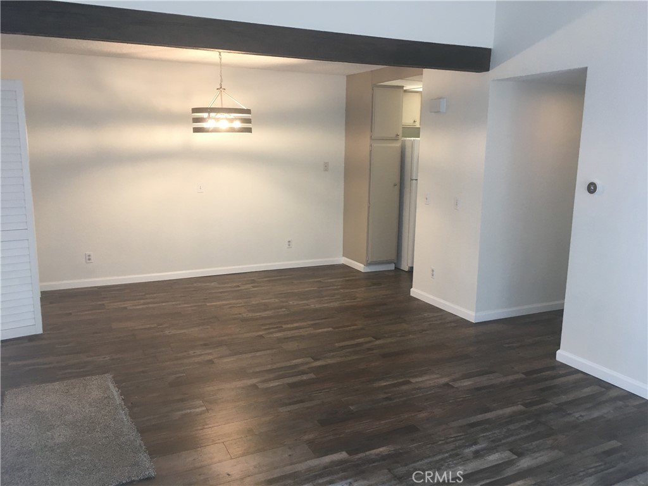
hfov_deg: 61.7
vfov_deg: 48.2
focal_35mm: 29
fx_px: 543
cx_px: 324
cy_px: 243
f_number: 2.2
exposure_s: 1/30
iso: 100
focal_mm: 4.15
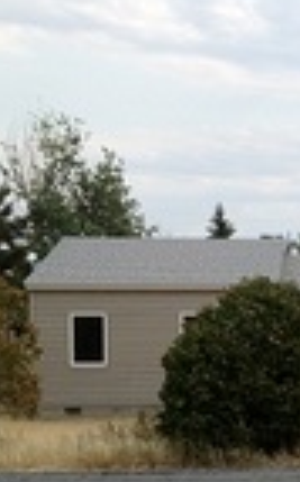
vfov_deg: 22.9
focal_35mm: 90
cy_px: 347
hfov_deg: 13.9
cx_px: 404
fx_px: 1181
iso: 64
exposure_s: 1/1783
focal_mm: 4.28
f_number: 2.4
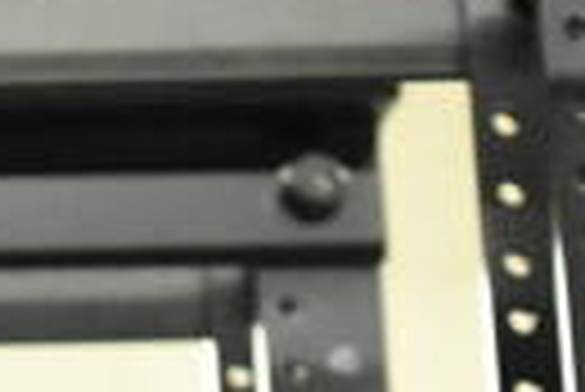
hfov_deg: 5.2
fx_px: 6285
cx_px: -490
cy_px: -302
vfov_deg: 3.5
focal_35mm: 386
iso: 7200
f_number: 5.6
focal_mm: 55
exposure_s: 1/100
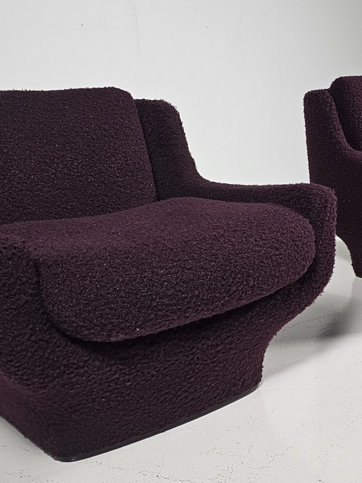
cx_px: 254
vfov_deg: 45.8
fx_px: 572
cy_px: 252
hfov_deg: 34.7
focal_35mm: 41
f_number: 1.7
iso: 500
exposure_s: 1/143
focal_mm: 6.3
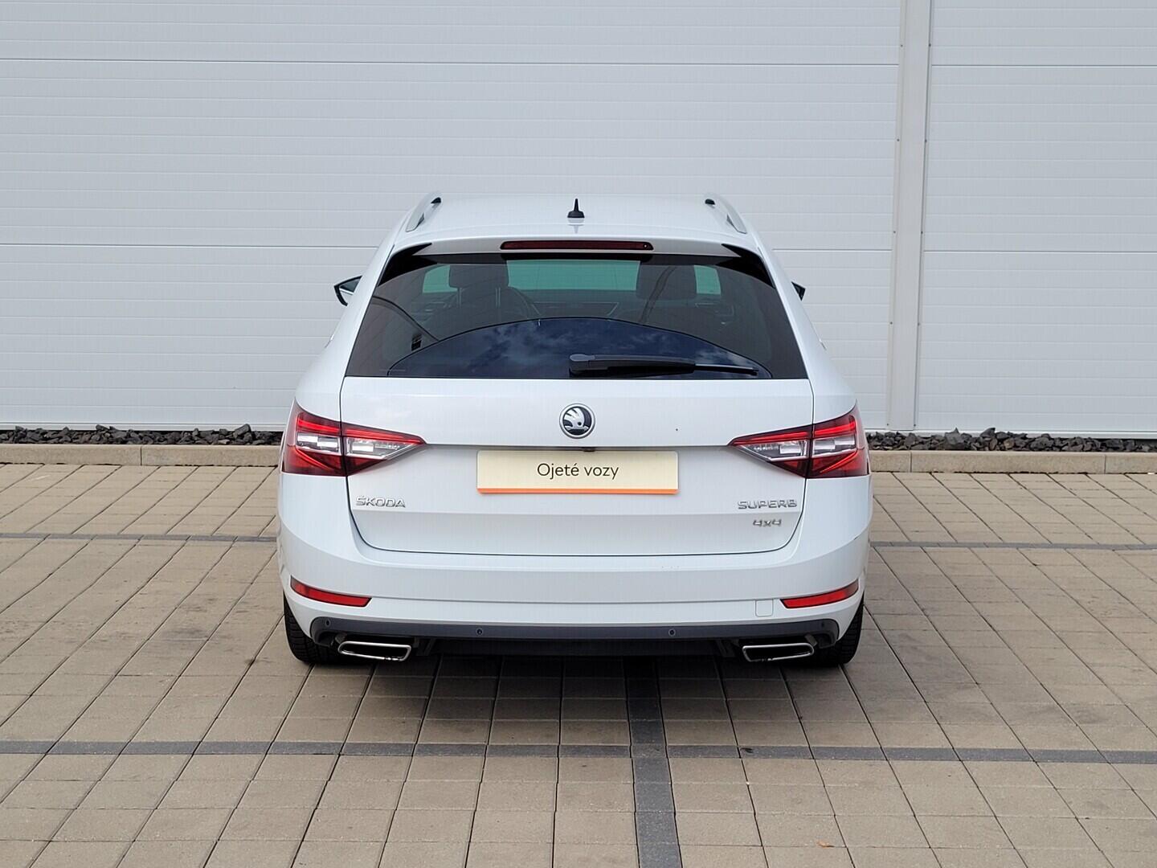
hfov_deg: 67.3
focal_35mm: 26
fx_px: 869
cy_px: 434
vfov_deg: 53.1
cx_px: 578
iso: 40
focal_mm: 5.4
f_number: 1.8
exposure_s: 1/1453
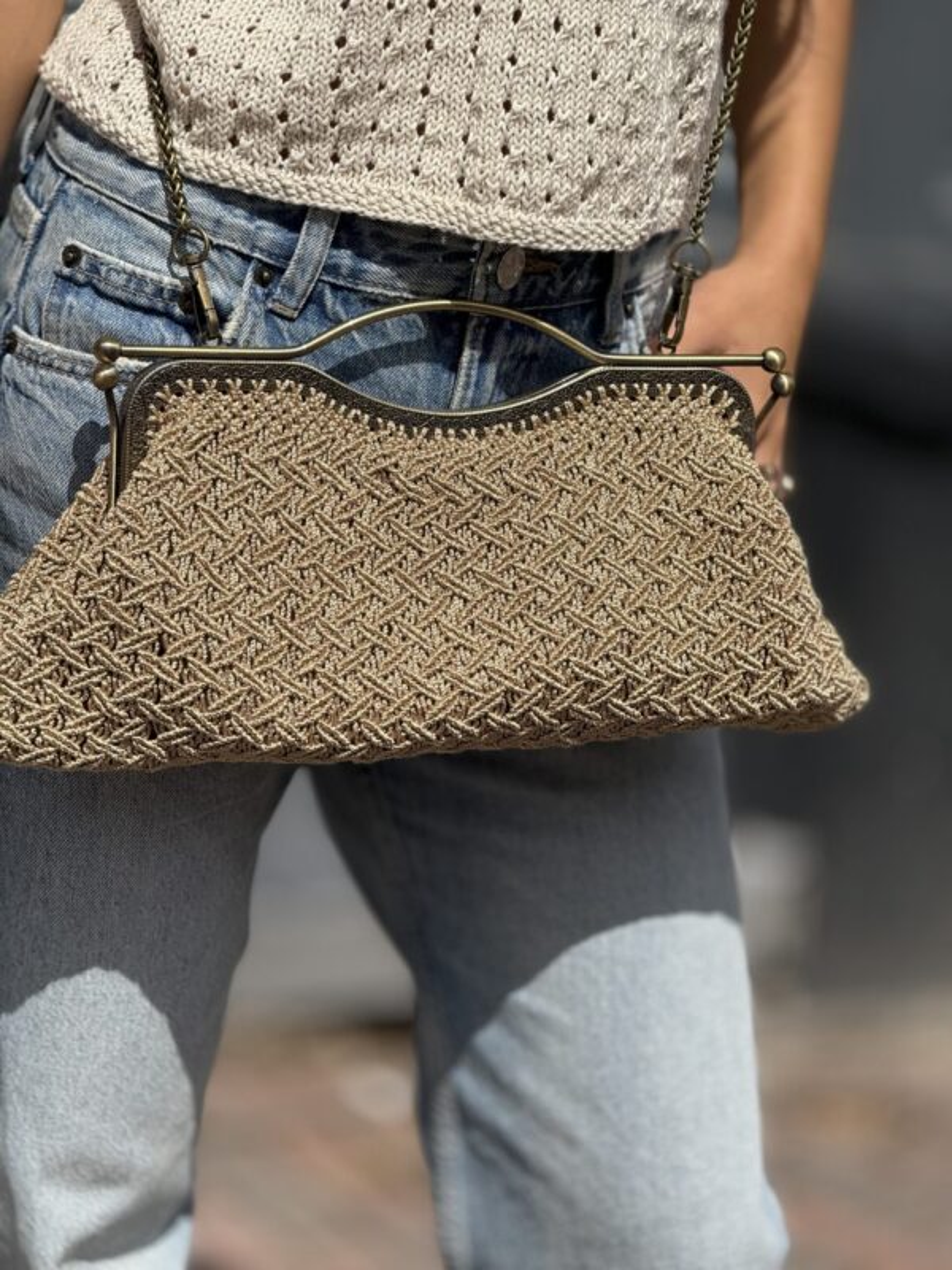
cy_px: 635
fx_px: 4400
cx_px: 476
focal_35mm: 120
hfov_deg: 12.3
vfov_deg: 16.4
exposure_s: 1/2439
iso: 50
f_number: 2.8
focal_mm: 15.66
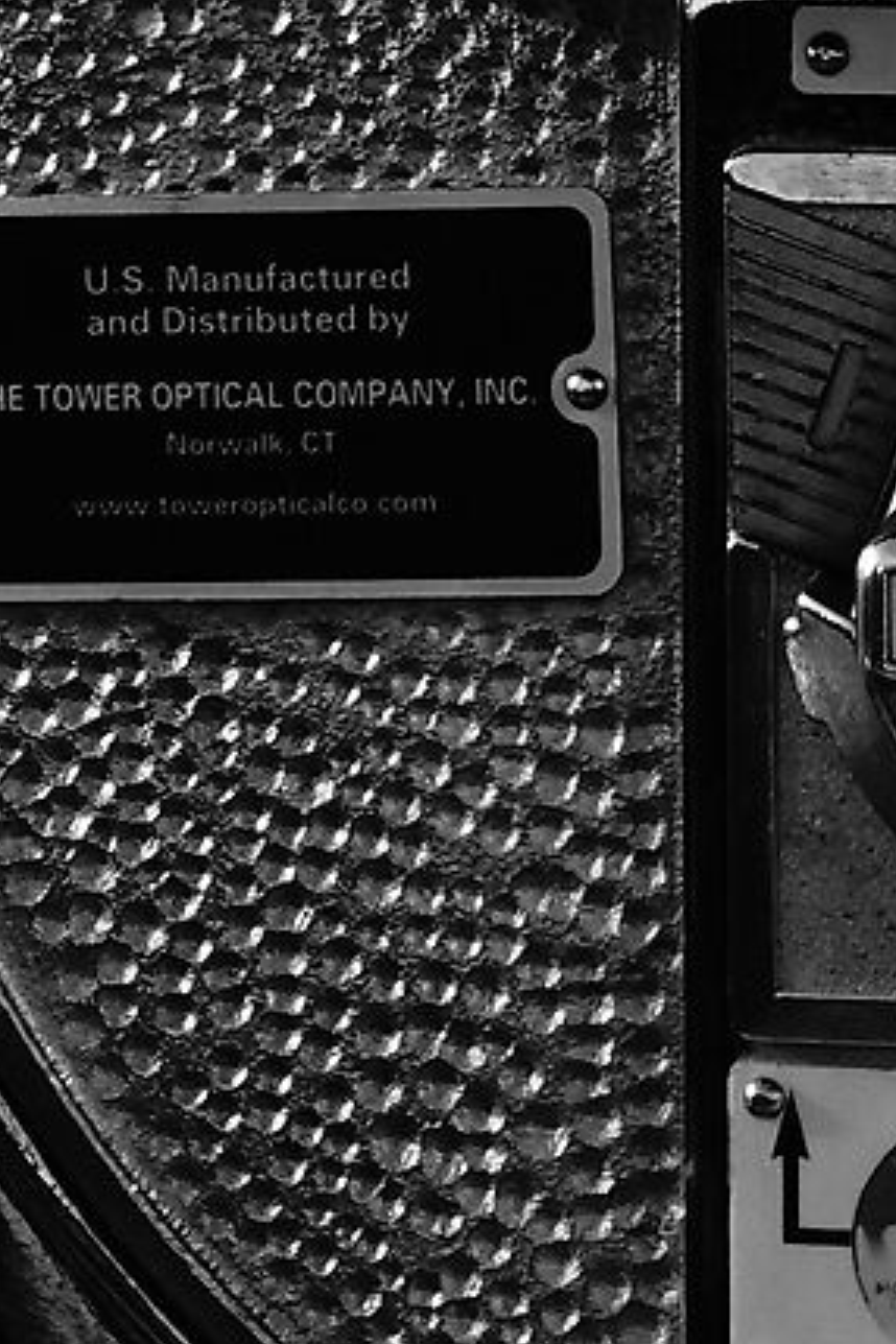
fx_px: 10863
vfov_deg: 7.0
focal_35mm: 291
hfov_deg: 4.7
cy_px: -683
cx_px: 1128
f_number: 2.8
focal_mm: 19.1
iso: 160
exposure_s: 1/1250
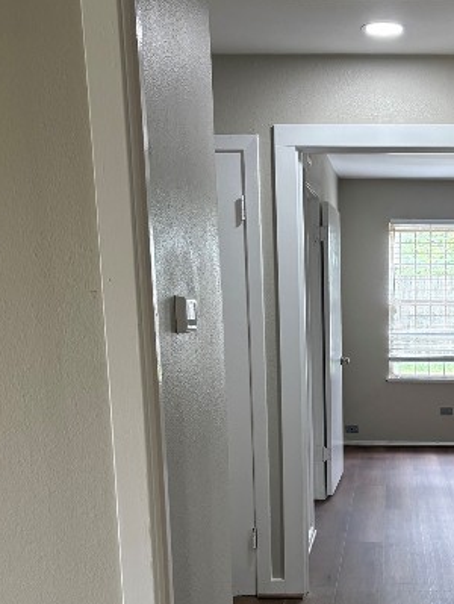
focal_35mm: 50
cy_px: 433
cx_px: 395
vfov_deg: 37.5
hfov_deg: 28.2
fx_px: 873
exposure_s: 1/120
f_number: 1.6
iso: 160
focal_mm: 5.96
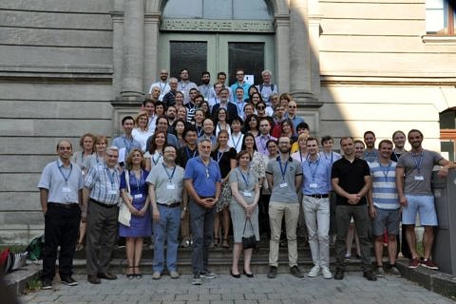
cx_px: 228
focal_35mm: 36
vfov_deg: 36.9
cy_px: 152
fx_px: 456
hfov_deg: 53.1
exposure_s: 1/200
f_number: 14
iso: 800
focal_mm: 24
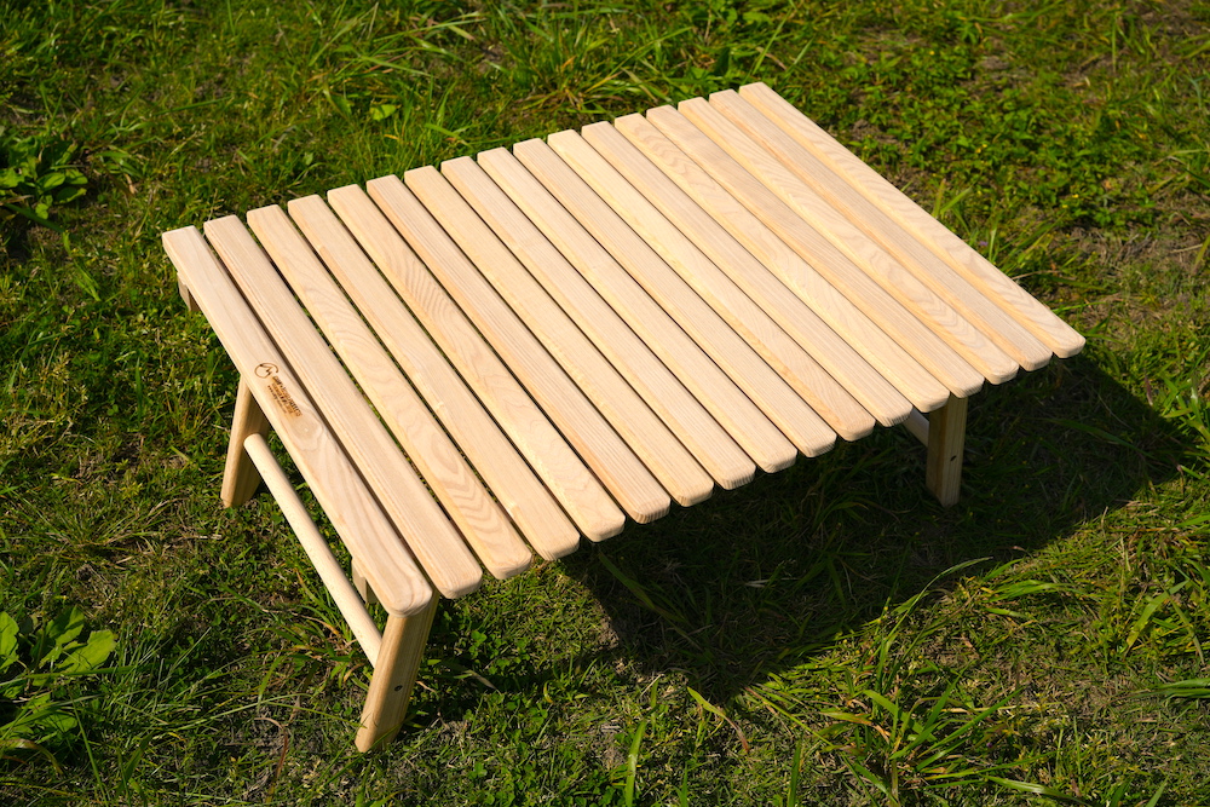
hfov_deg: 46.1
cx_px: 605
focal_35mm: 42
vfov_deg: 31.7
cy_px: 404
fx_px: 1422
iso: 160
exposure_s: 1/1000
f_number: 8
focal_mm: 42.3
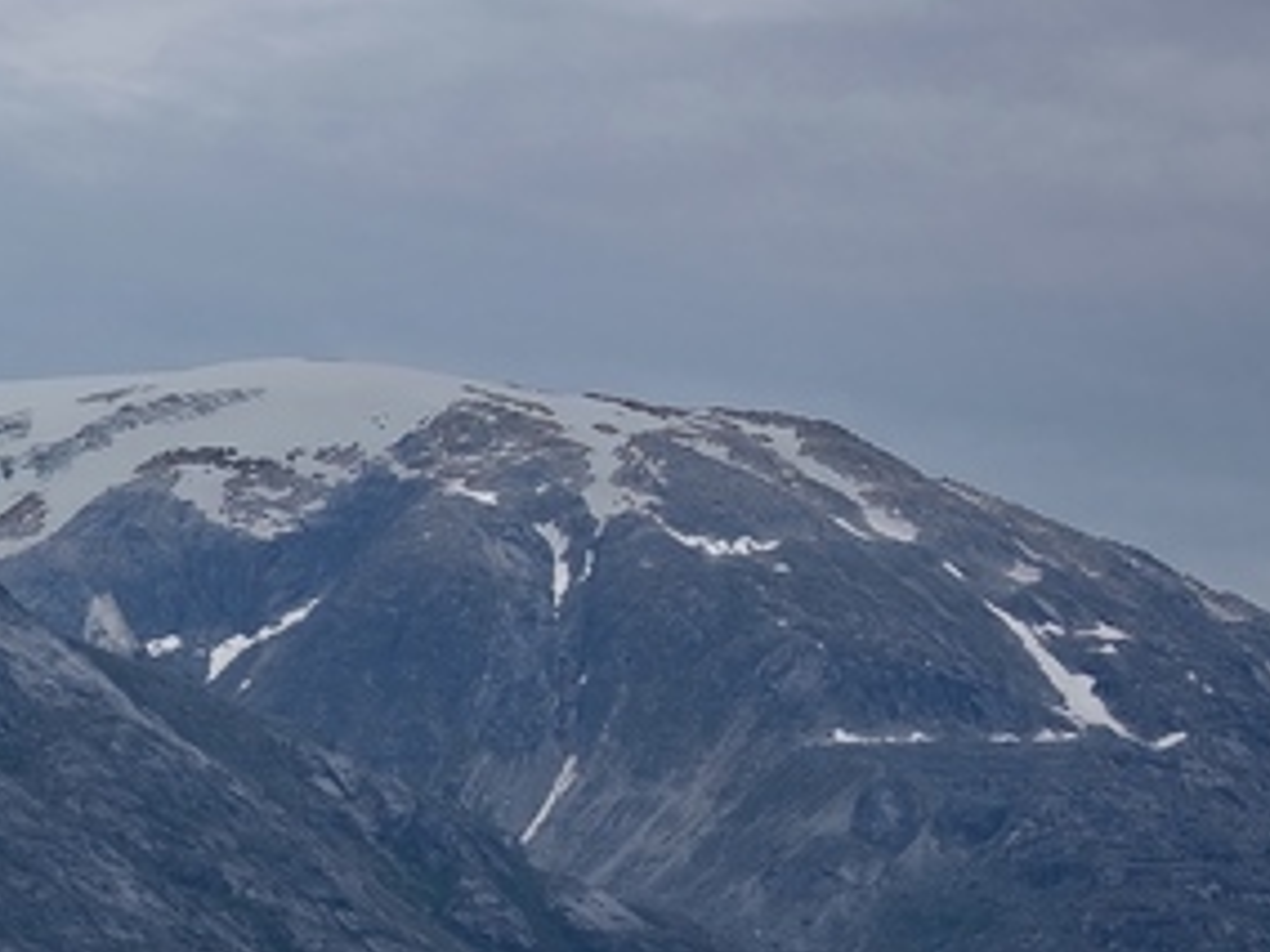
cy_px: 760
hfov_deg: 7.6
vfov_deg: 5.9
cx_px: -1105
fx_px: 9209
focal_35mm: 251
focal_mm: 58
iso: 100
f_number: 8
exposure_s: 1/250
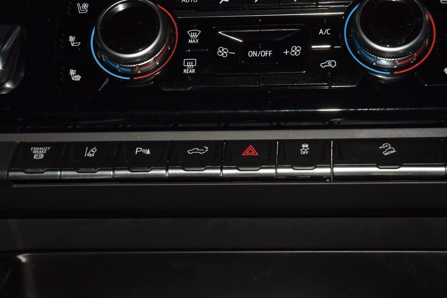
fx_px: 1118
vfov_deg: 15.2
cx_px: 224
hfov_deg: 22.6
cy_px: 149
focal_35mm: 90
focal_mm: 60
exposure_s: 1/125
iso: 100
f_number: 8
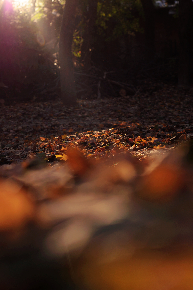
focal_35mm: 75
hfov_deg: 18.1
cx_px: 96
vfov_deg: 27.0
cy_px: 145
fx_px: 605
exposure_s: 1/80
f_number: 6.3
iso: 200
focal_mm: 50
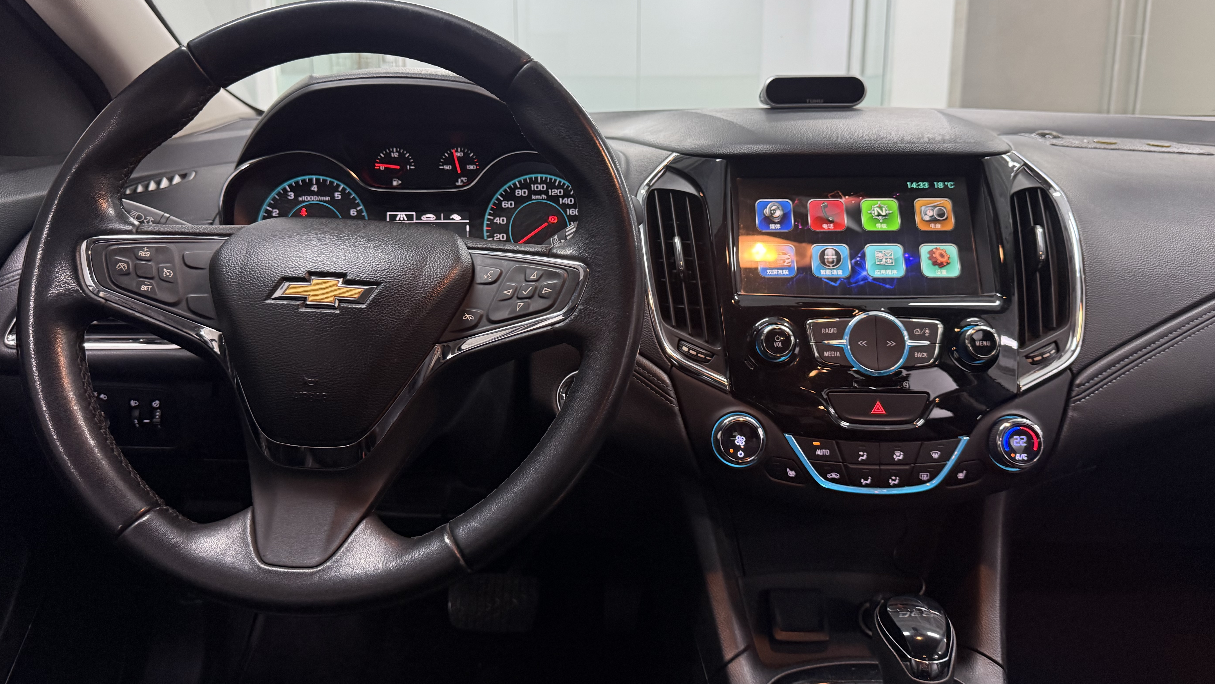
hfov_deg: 69.9
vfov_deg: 42.7
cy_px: 282
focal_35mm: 27
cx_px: 604
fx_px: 870
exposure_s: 1/50
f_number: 1.78
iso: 250
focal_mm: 6.76
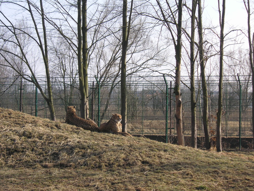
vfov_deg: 14.8
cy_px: 96
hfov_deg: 19.6
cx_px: 127
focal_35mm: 100
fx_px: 734
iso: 50
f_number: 5
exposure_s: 1/250
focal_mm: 16.6
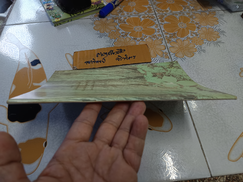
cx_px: 122
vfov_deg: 56.8
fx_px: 168
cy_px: 91
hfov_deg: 71.6
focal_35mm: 24
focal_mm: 5.31
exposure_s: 1/50
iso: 653
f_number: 1.7
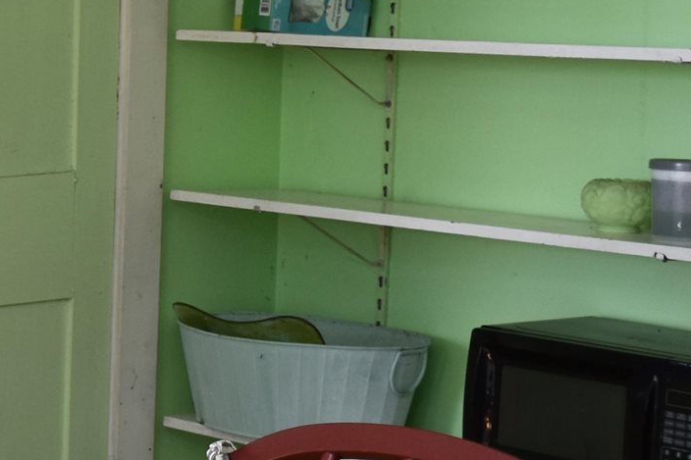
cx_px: -623
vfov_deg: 10.5
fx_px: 2514
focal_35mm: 131
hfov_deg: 13.7
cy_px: 241
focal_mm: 20
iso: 250
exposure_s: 1/60
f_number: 4
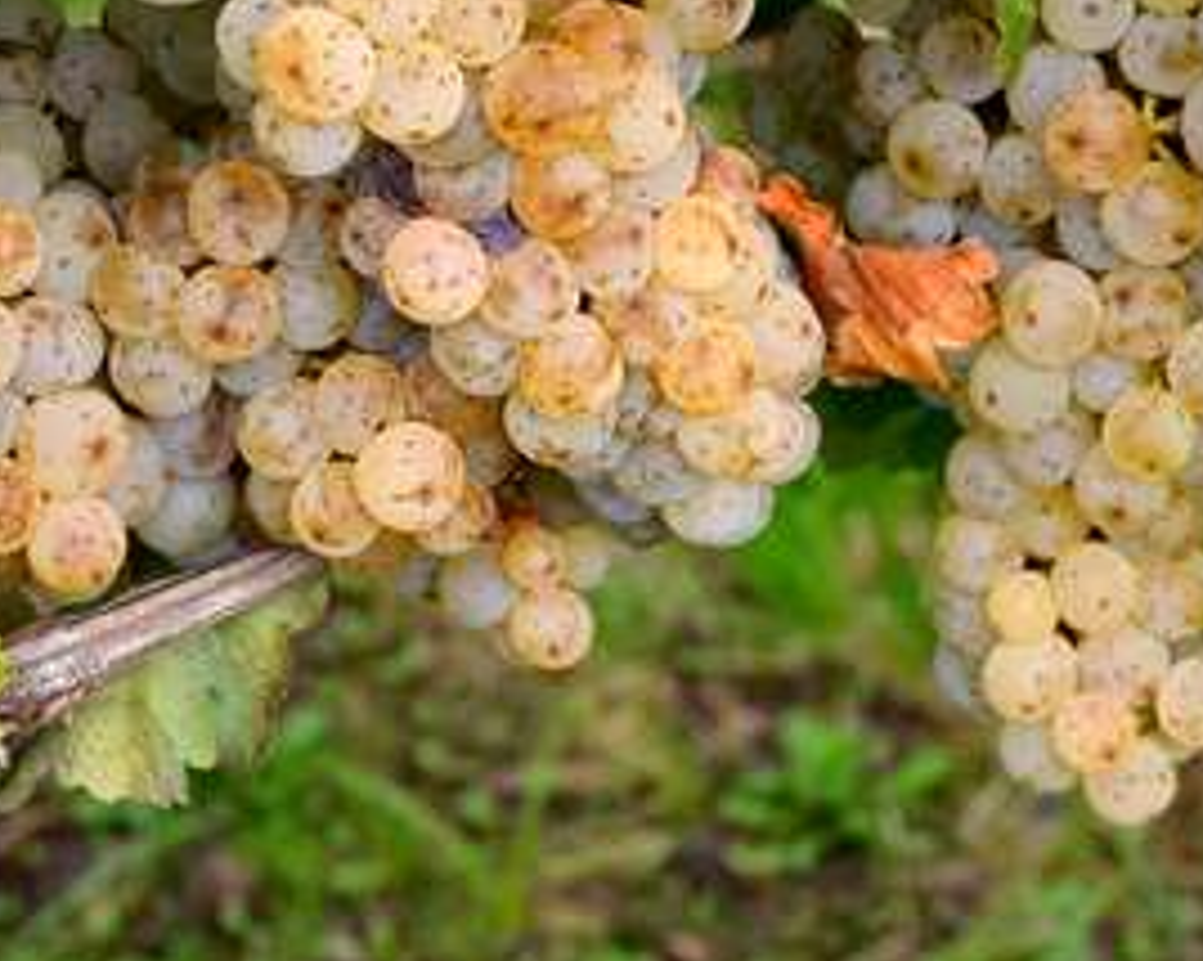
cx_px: 458
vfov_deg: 8.1
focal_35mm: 191
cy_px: 377
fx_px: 6795
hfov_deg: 10.1
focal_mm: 52
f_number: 7.1
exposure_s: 1/200
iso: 200
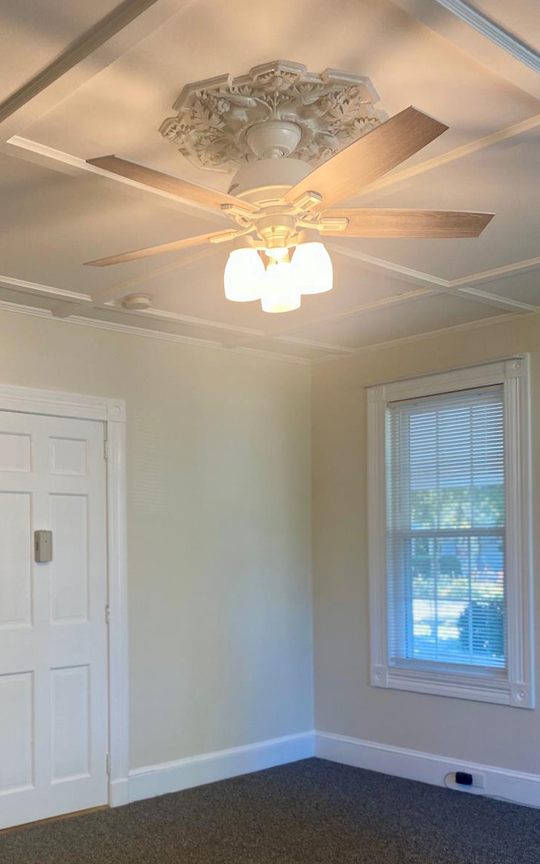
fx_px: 848
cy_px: 546
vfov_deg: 53.4
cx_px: 168
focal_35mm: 36
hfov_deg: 34.9
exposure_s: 1/60
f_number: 1.8
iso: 80
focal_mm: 4.25
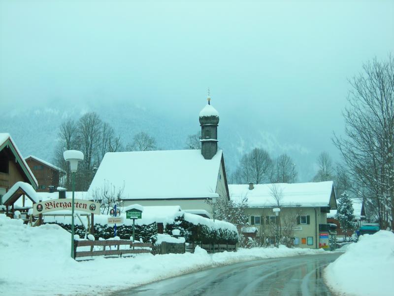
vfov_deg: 16.4
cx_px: 197
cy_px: 148
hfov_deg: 21.8
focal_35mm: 90
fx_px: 1024
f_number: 4.6
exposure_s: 1/240
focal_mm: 14.8
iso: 50
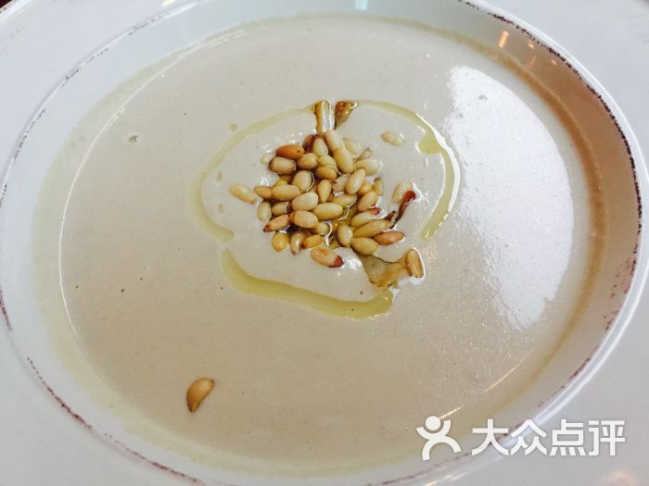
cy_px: 243
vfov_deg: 48.2
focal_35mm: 29
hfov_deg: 61.7
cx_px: 324
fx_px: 544
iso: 100
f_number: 2.2
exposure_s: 1/15
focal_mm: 4.15
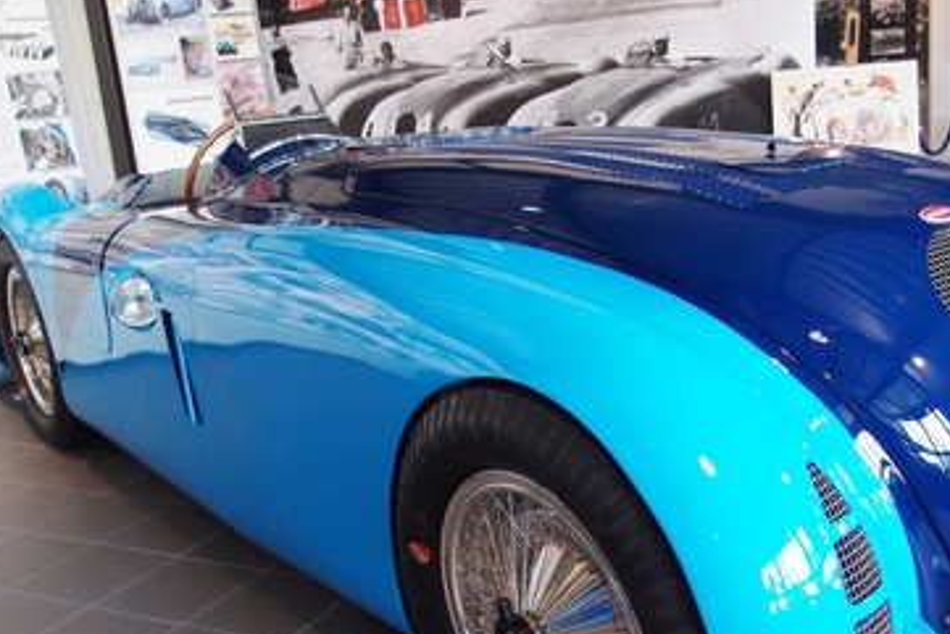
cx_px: 599
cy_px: 442
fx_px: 1135
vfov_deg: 30.9
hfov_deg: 45.0
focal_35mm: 43
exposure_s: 1/50
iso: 200
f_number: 1.8
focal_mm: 6
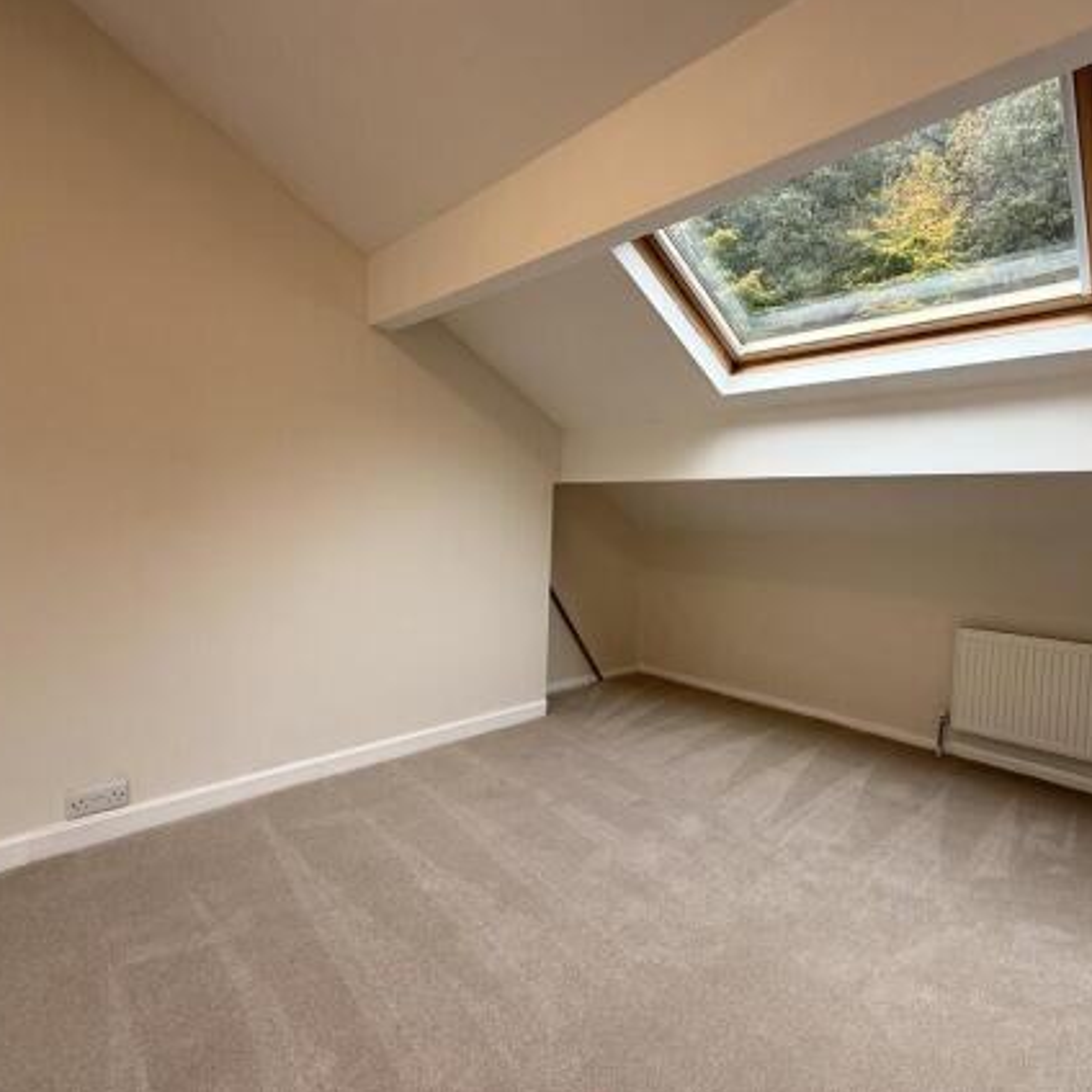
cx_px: 632
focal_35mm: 17
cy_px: 537
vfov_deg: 84.0
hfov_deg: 83.3
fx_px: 607
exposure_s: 1/99
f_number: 2.2
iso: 64
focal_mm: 2.22
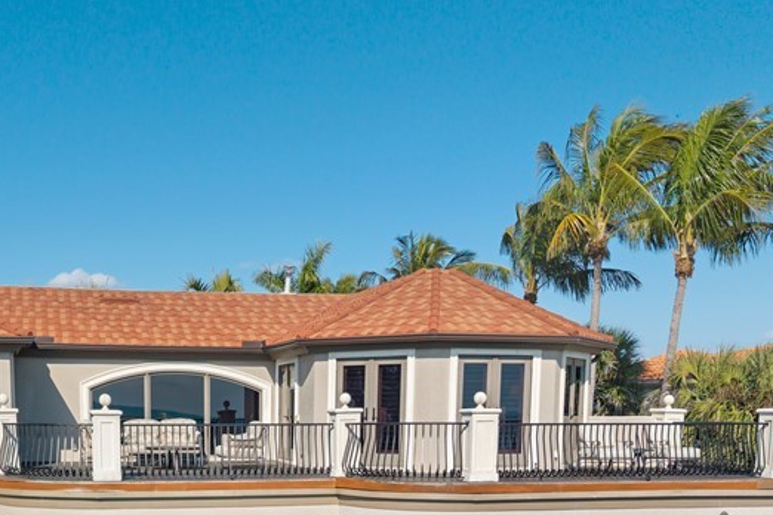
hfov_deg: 39.6
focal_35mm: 49
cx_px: 231
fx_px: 1052
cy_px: 543
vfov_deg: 25.8
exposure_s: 1/640
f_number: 1.8
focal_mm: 8.67
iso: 100
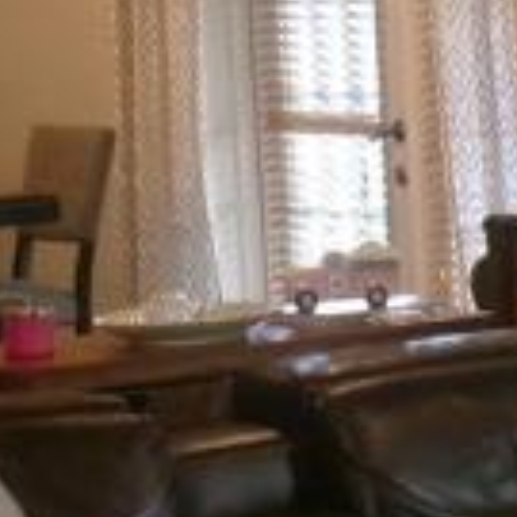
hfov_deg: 9.7
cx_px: 697
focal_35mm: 176
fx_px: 2974
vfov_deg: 9.8
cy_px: 540
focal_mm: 5.1
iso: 400
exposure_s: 1/34
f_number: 3.9
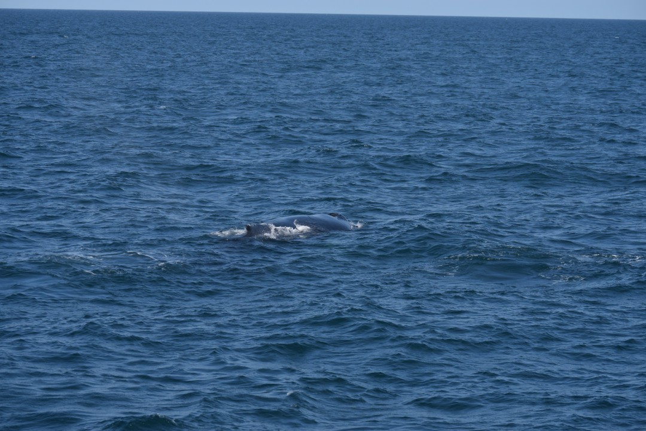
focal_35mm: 135
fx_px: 2422
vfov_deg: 10.2
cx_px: 323
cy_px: 216
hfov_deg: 15.2
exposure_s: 1/1600
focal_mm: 90
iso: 200
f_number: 5.6
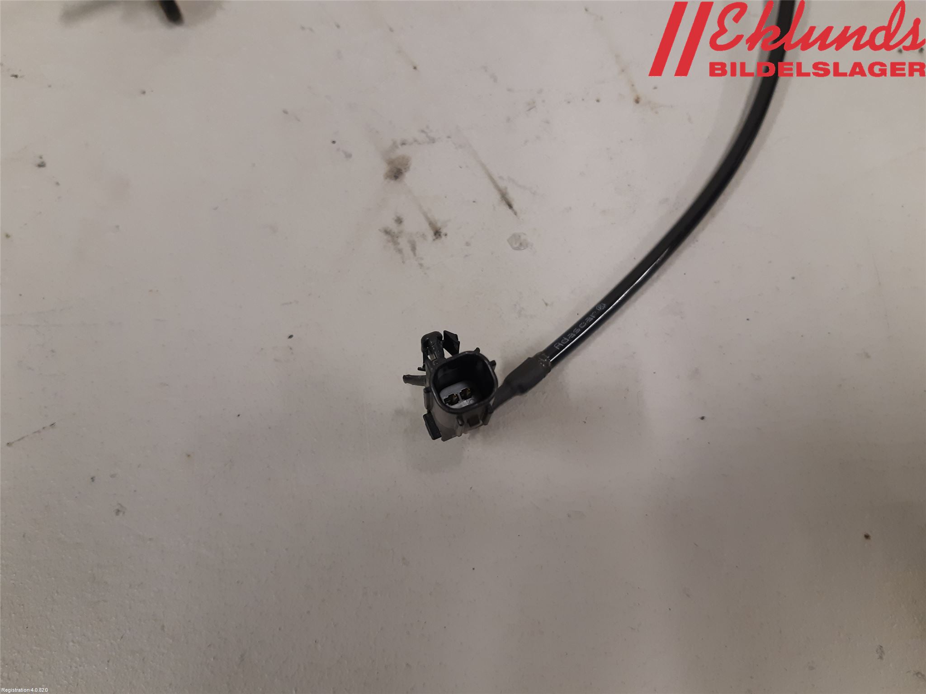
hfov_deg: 67.3
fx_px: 696
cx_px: 463
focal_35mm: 26
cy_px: 347
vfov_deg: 53.1
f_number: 1.7
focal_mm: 3.93
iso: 160
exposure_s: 1/50
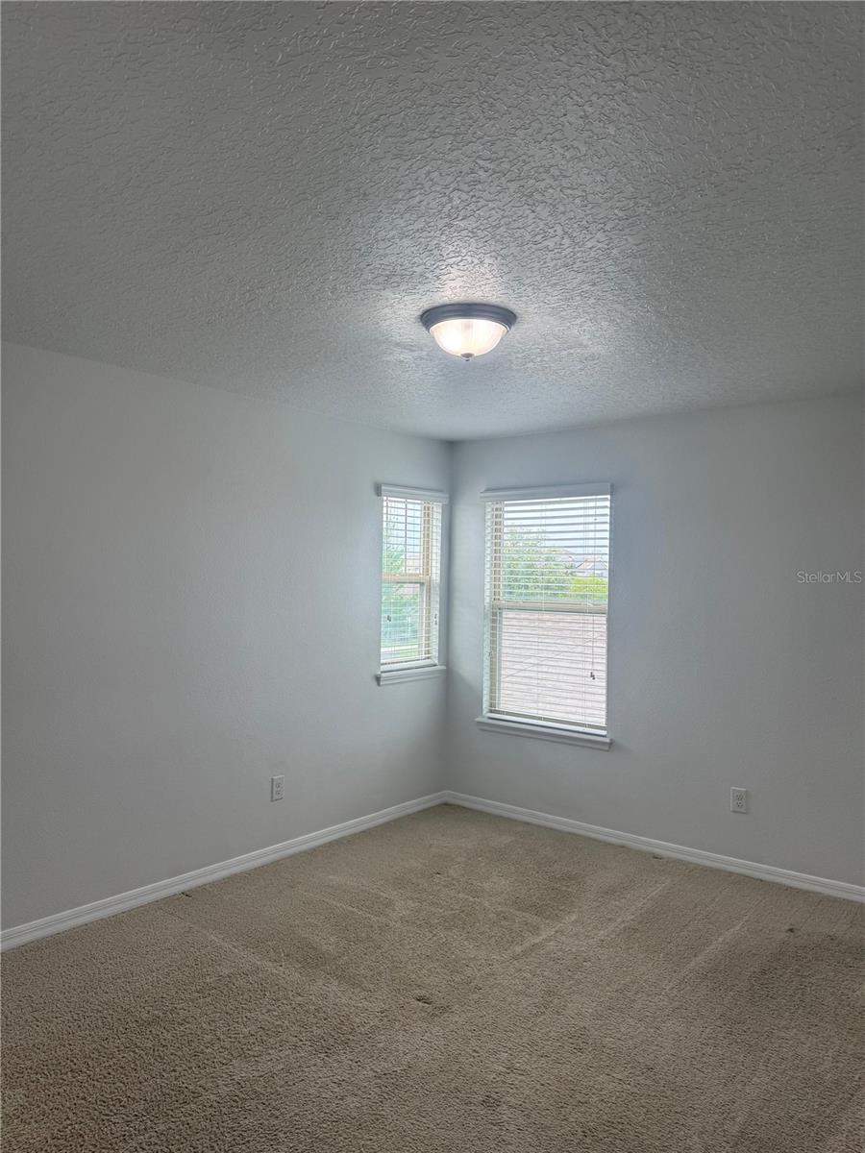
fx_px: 800
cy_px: 576
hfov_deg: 56.8
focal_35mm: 24
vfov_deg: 71.6
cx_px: 432
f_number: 1.78
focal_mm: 6.76
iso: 125
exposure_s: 1/238
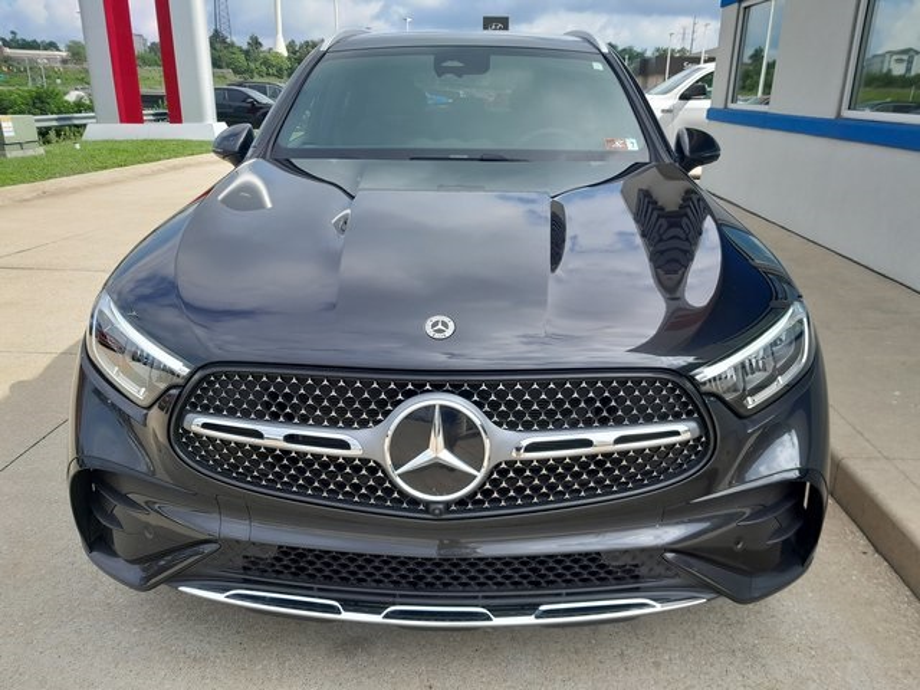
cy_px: 345
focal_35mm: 27
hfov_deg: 65.3
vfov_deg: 51.4
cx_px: 460
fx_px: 718
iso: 40
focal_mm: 4
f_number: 1.8
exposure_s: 1/197
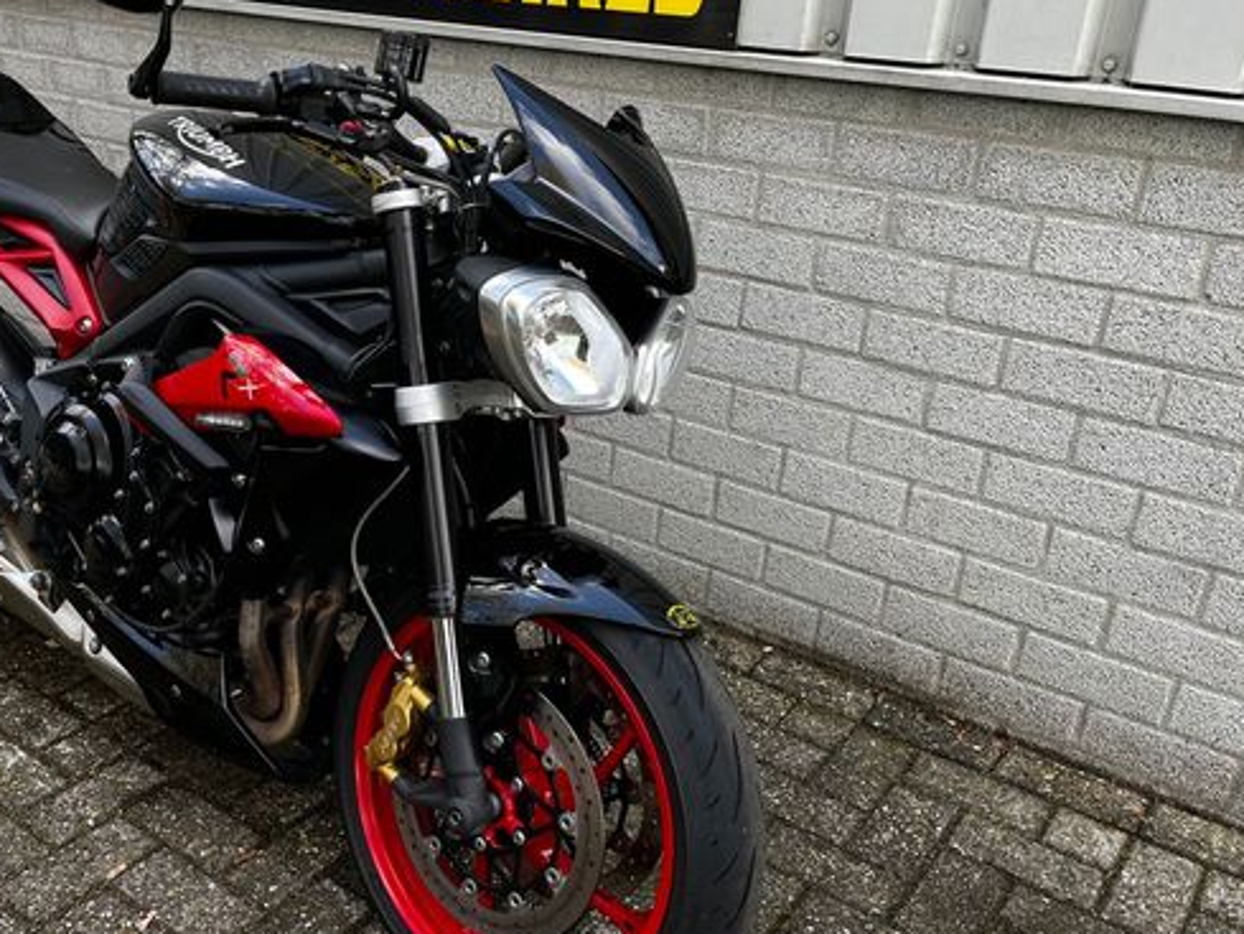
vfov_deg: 41.8
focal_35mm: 34
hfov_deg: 53.2
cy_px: 440
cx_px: 453
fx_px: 1222
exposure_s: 1/155
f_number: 1.6
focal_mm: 5.1
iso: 40
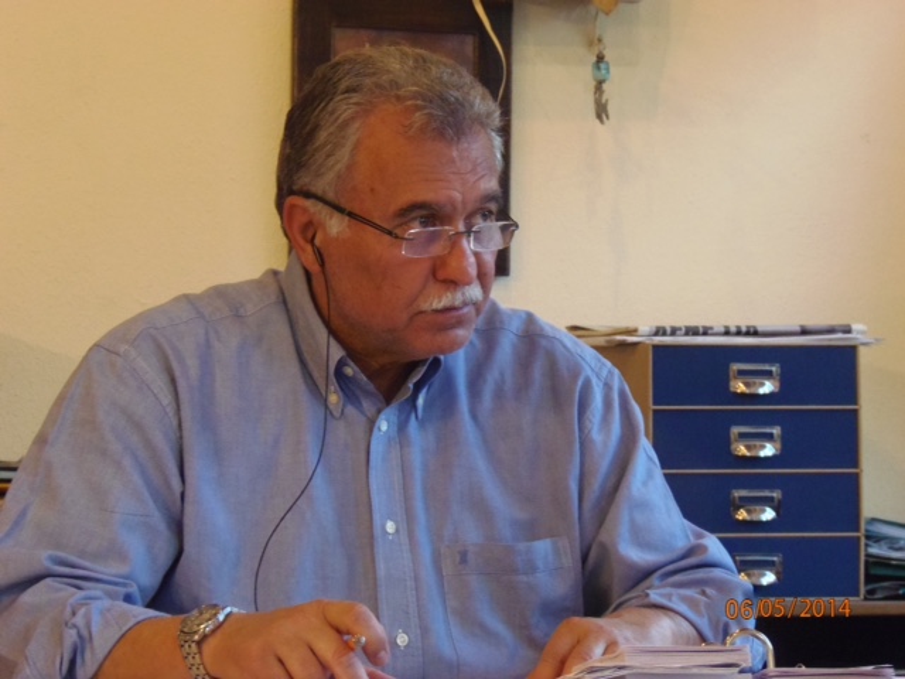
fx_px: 3033
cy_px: 340
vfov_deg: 12.8
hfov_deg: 17.0
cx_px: 452
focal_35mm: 116
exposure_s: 1/10
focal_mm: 21.4
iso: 500
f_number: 4.5
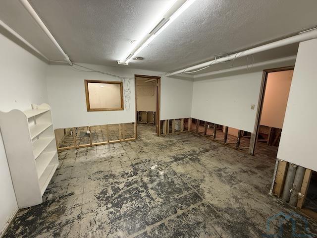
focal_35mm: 14
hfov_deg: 102.1
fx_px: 128
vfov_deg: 85.7
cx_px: 158
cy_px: 119
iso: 320
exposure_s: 1/60
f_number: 2.2
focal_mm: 2.22
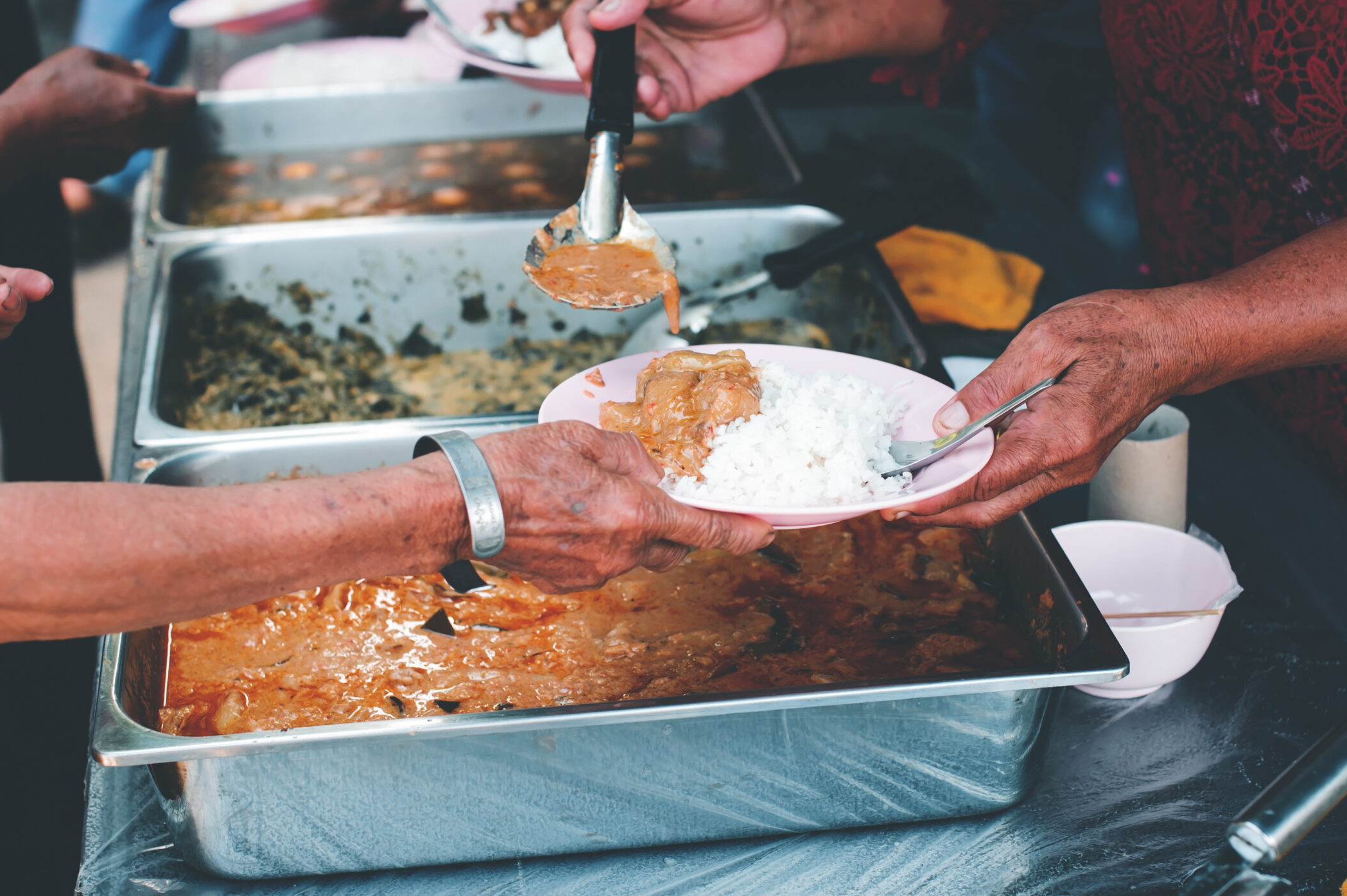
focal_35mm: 61
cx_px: 692
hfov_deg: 32.9
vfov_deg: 22.2
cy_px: 441
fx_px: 2281
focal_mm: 50
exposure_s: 1/400
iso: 360
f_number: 4
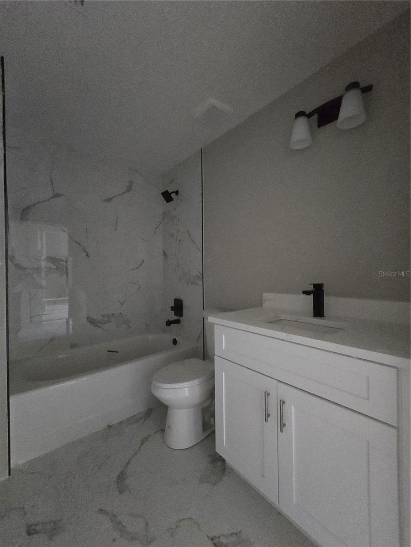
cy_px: 274
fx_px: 206
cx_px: 206
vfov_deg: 106.2
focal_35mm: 13
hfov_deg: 89.9
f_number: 2.2
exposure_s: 1/24
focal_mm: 2.2
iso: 1250
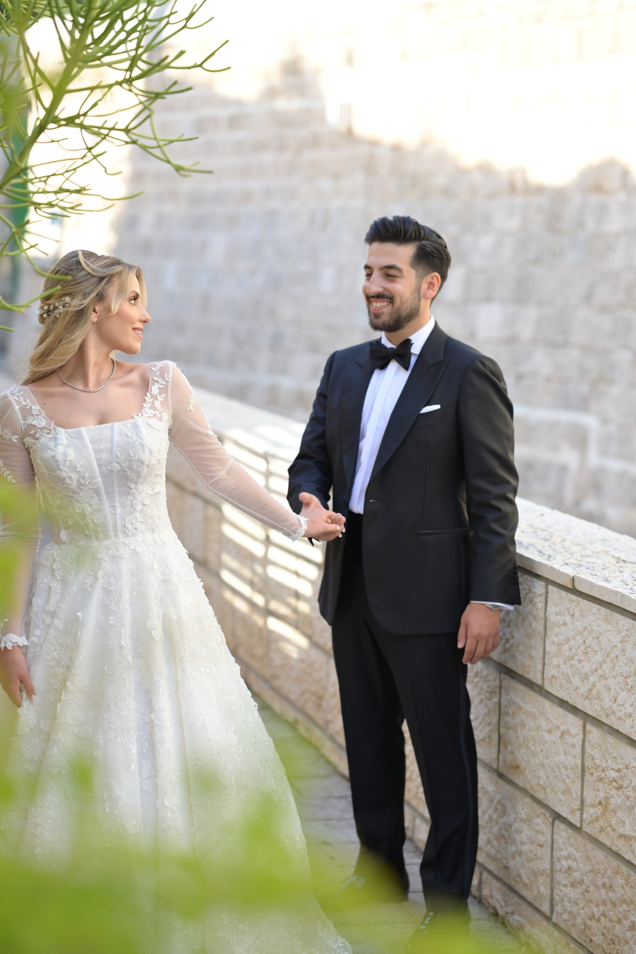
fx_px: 2252
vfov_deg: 23.9
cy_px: 477
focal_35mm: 85
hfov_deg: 16.1
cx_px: 318
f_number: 2.5
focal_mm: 85
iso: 200
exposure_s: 1/640
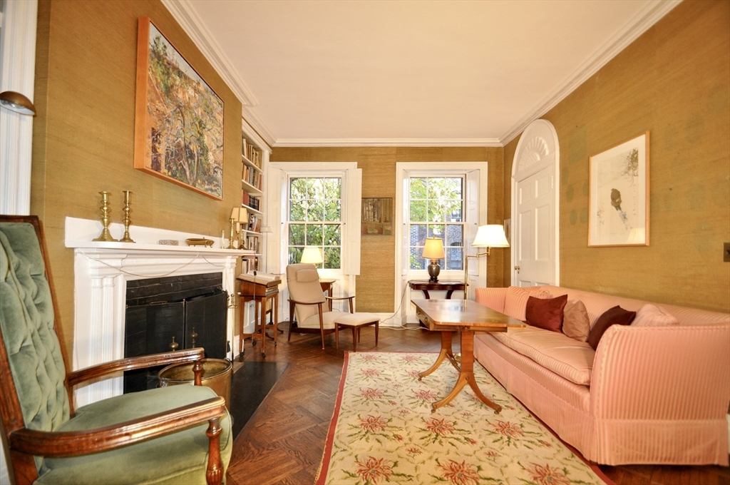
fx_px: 304
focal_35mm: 15
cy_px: 242
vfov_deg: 77.2
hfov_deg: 100.5
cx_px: 365
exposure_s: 1/60
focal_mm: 10
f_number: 4
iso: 800
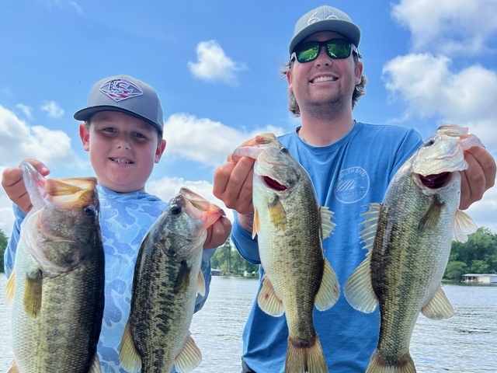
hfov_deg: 67.3
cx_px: 248
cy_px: 186
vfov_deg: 53.1
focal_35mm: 26
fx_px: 373
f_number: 1.5
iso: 50
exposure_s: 1/1869
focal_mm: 5.7
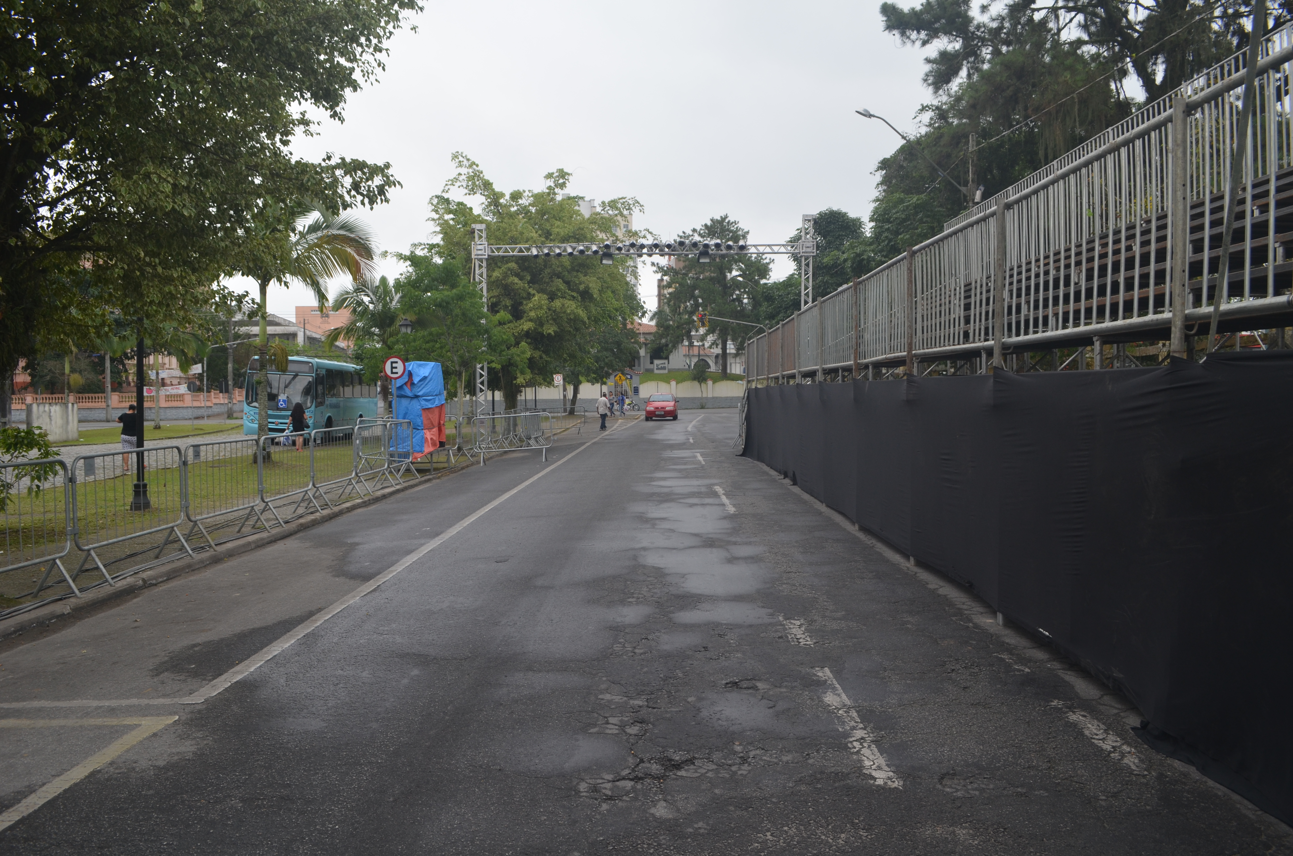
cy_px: 428
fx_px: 968
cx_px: 646
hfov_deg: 67.5
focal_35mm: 27
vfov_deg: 47.7
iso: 200
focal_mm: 18
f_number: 5.6
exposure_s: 1/125
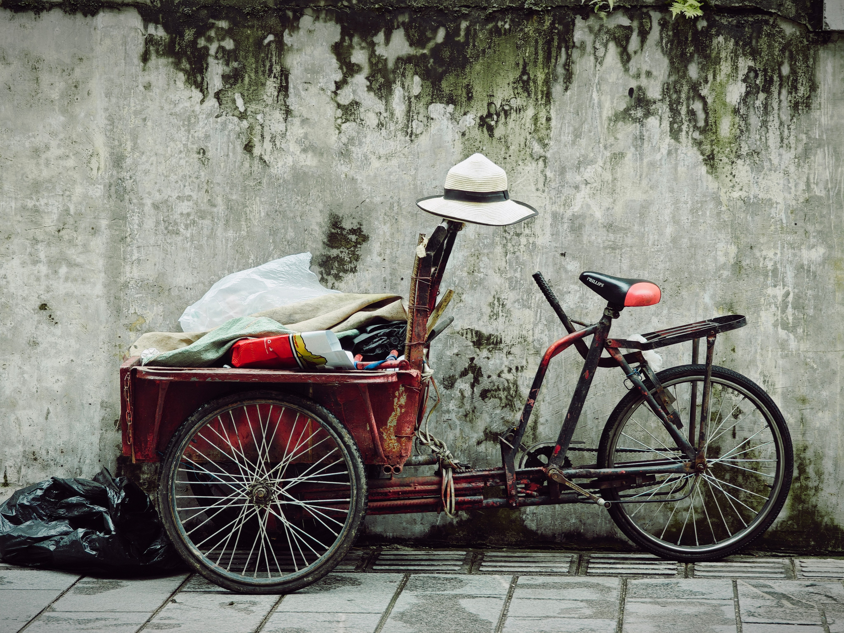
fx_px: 2926
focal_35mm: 120
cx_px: 422
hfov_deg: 16.4
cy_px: 316
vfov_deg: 12.3
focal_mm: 19.4
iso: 125
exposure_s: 1/100
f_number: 2.5
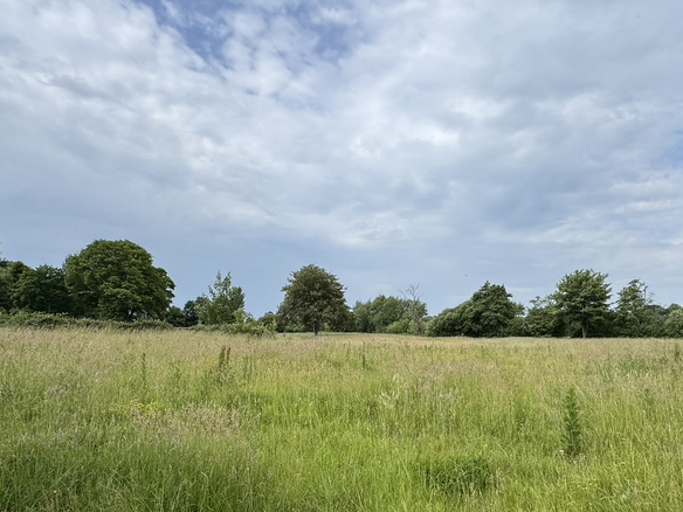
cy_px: 334
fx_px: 454
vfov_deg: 57.8
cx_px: 368
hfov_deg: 73.8
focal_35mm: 23
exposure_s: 1/2415
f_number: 2.2
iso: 50
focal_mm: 2.22
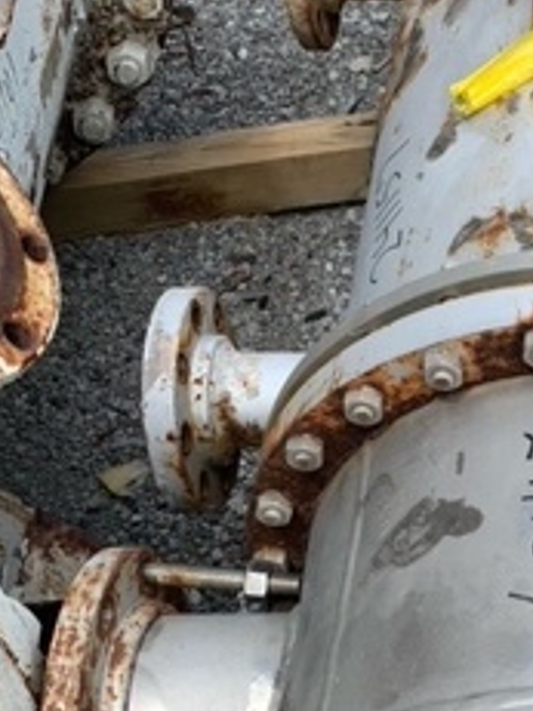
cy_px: 545
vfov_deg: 26.6
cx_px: 638
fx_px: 1480
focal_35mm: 72
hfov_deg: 19.3
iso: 25
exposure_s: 1/808
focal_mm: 4.25
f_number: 1.8
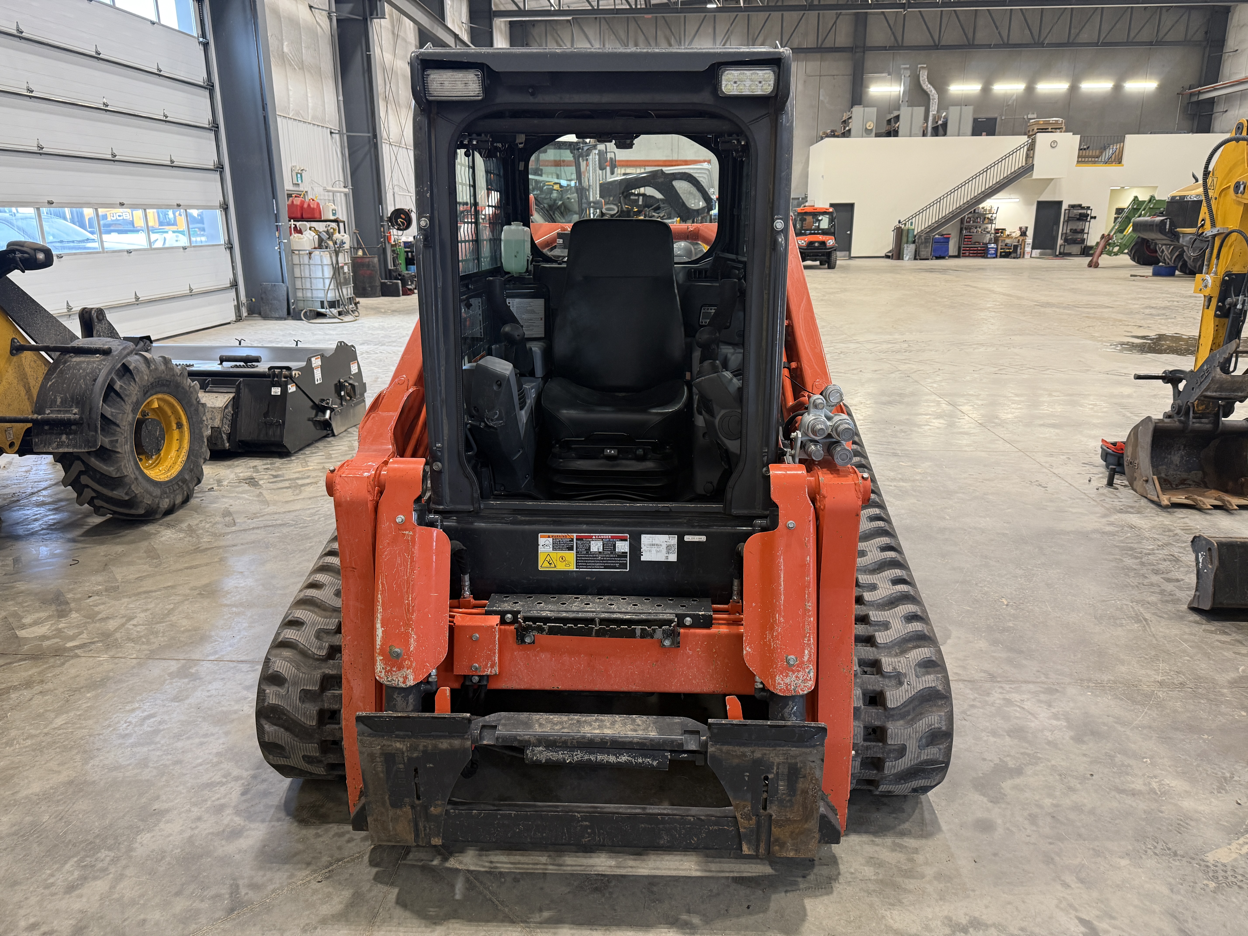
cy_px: 468
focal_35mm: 24
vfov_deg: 56.8
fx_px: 865
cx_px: 624
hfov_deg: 71.6
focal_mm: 6.76
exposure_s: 1/61
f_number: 1.78
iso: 200
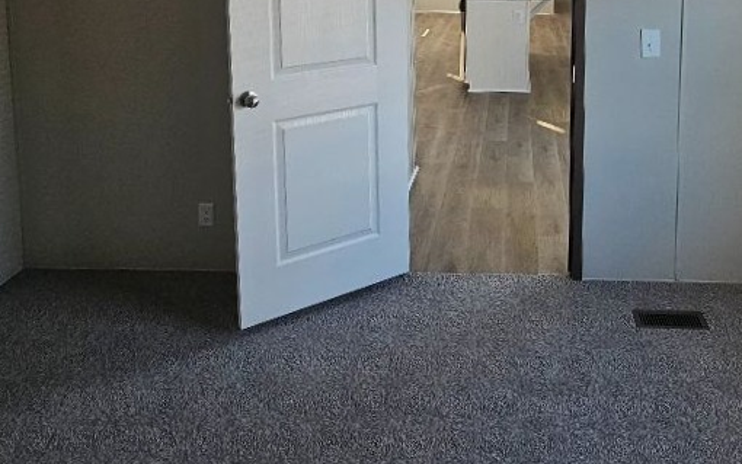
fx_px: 627
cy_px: -13
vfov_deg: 36.1
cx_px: 485
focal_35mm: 31
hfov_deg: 60.0
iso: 80
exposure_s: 1/120
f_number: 2.2
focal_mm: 2.2
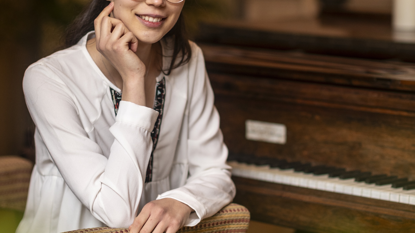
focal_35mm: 142
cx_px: 205
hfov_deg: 15.1
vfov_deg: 8.5
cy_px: 118
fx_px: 1563
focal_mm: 85
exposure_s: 1/125
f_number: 1.8
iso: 320
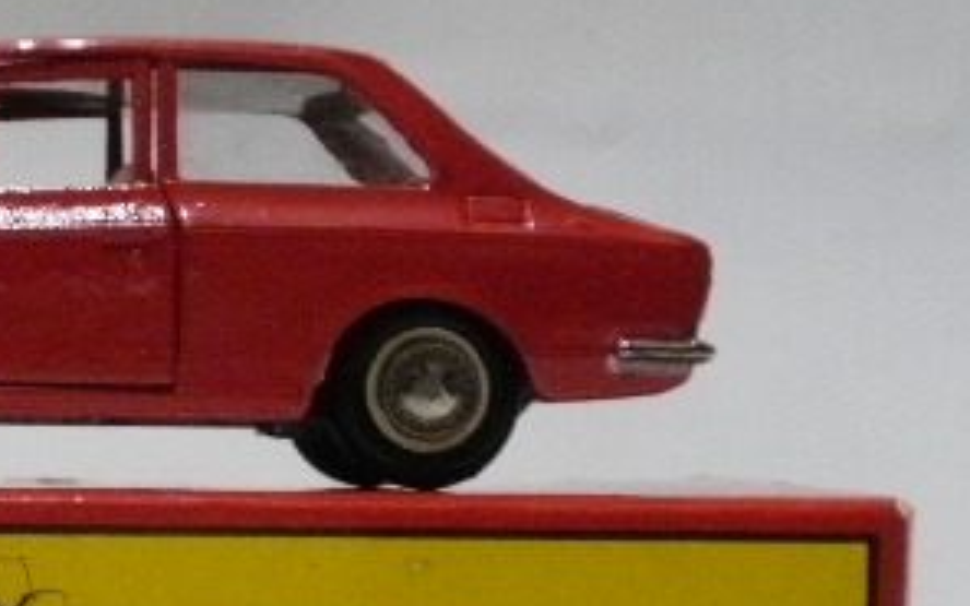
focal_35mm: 101
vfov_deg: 12.8
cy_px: 590
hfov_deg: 20.1
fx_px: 2670
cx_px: 62
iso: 400
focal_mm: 7.7
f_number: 4
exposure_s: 1/25
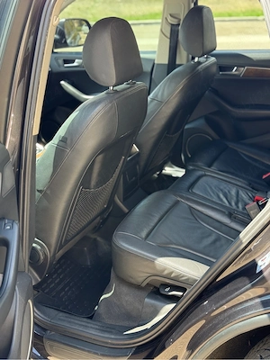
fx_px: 499
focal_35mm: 48
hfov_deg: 30.3
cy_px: 180
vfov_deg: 39.7
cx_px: 135
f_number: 1.78
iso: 125
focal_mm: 6.76
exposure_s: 1/242
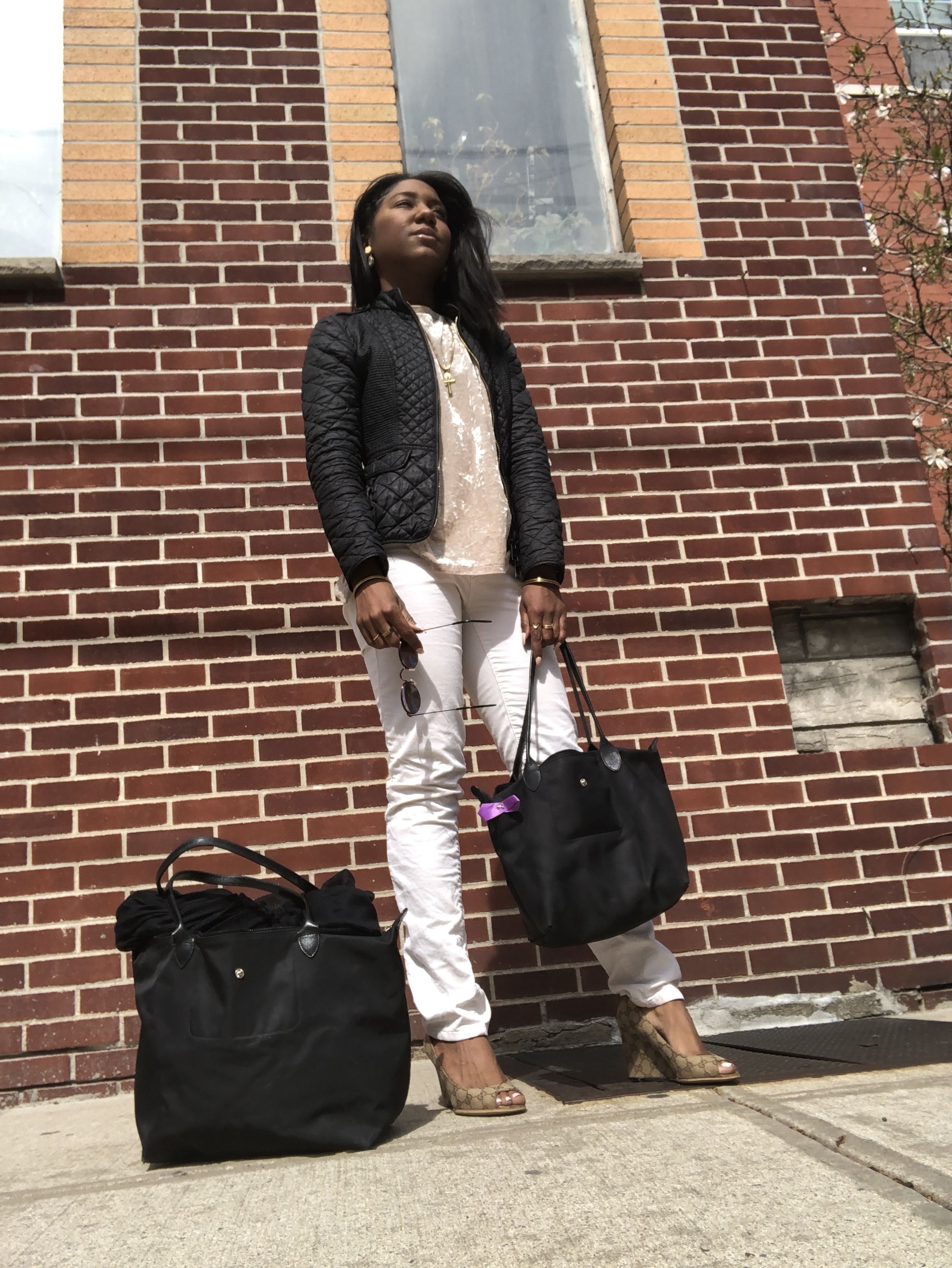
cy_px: 634
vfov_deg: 56.8
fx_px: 1172
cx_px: 476
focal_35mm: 32
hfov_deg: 44.2
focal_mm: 2.87
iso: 20
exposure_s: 1/789
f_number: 2.2
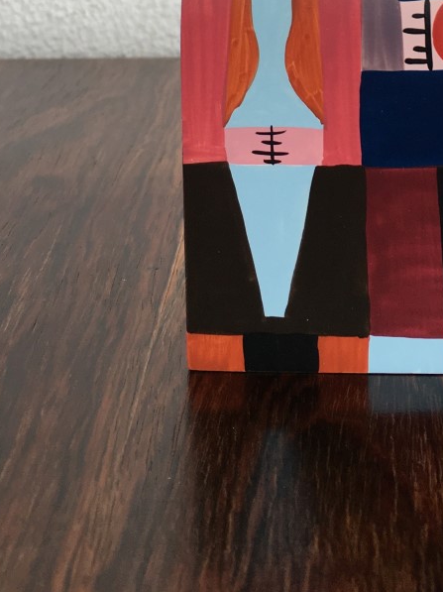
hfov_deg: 20.8
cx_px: 338
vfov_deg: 25.4
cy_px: -89
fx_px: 1196
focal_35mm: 70
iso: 32
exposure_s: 1/50
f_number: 2.2
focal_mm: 4.15
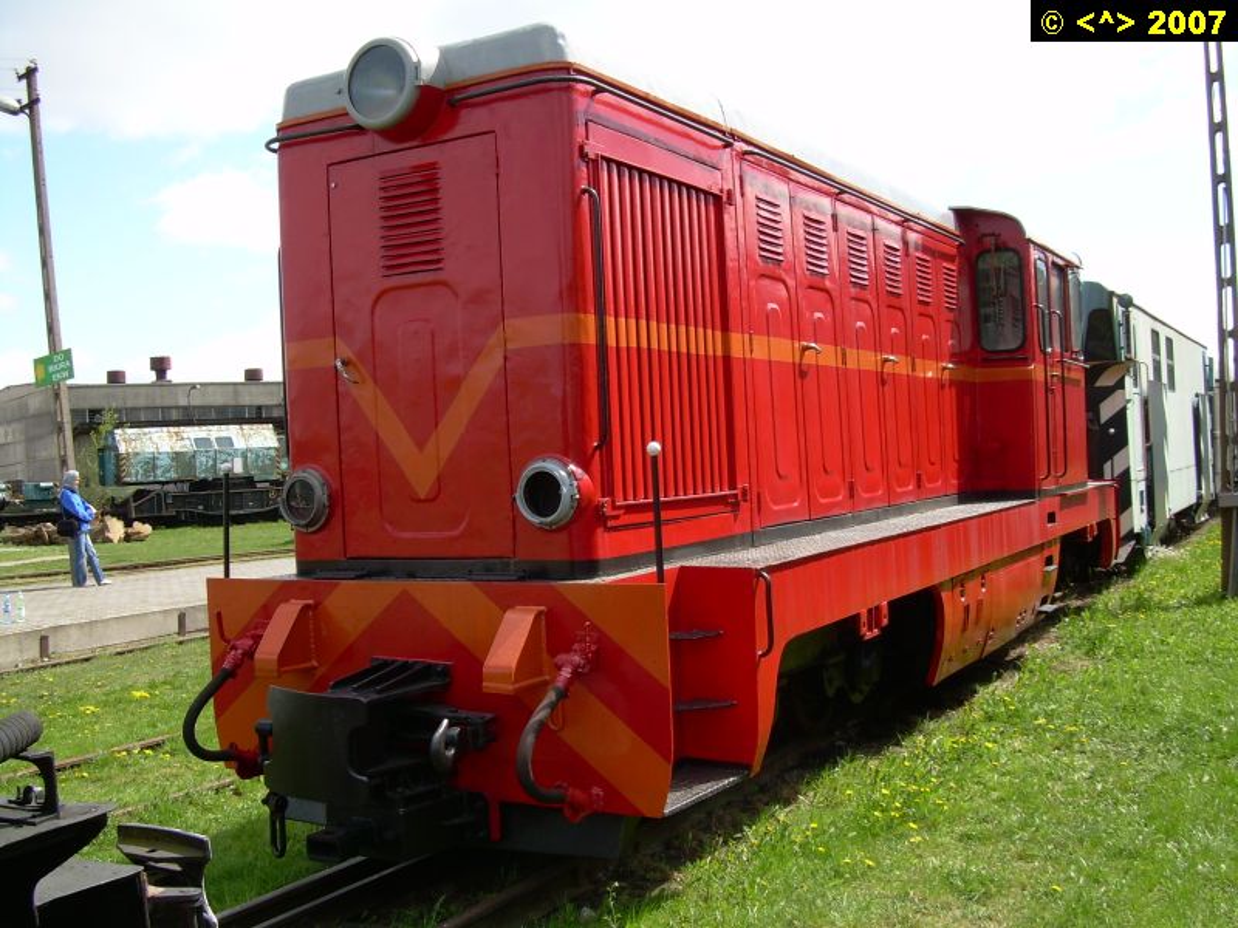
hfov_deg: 49.0
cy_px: 464
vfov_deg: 37.7
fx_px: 1359
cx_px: 619
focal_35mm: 38
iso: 50
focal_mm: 6.3
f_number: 4.6
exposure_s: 1/210
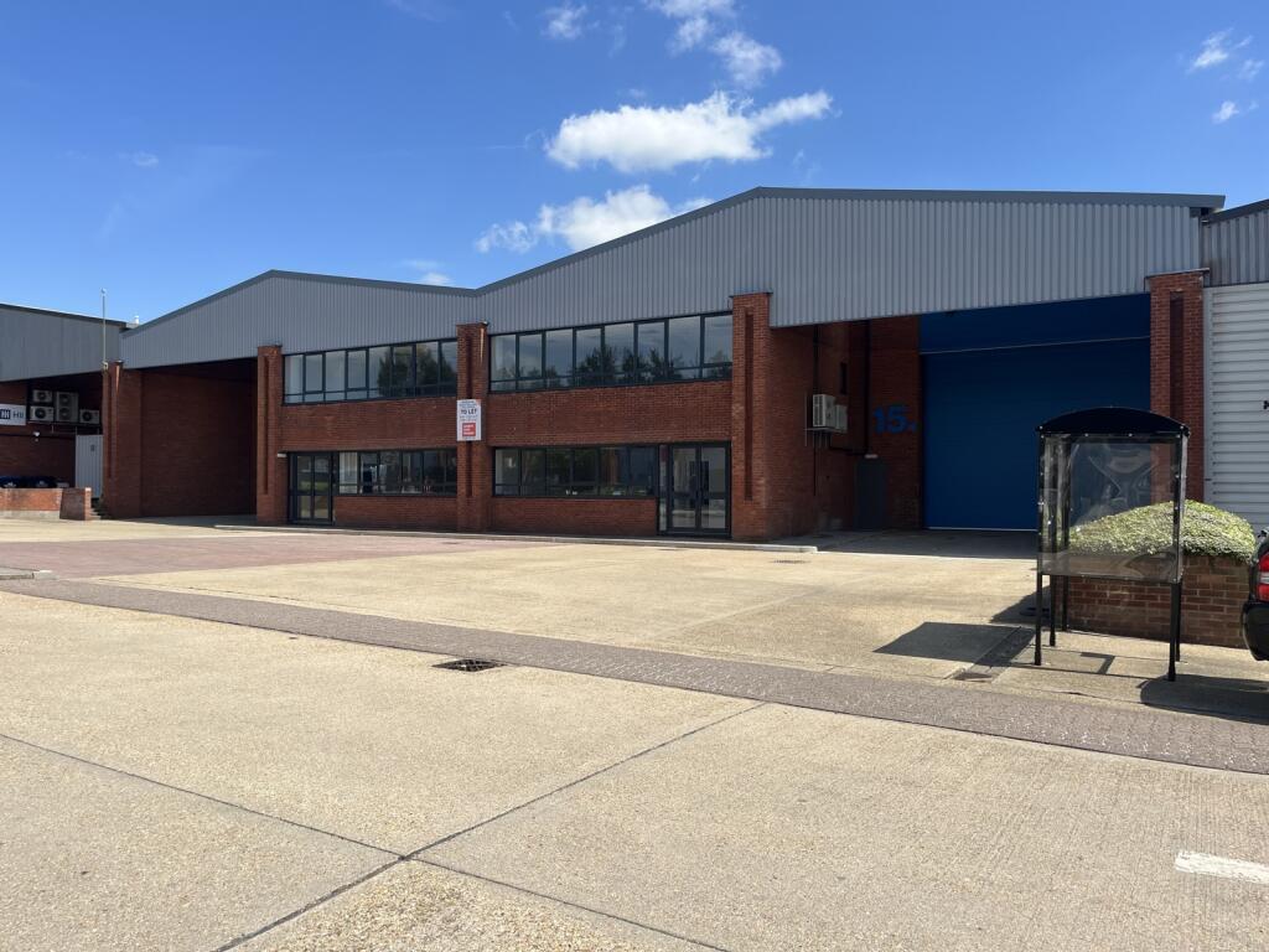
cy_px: 476
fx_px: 953
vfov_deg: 53.1
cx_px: 634
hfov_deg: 67.3
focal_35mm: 26
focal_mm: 5.1
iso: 50
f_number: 1.6
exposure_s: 1/4016
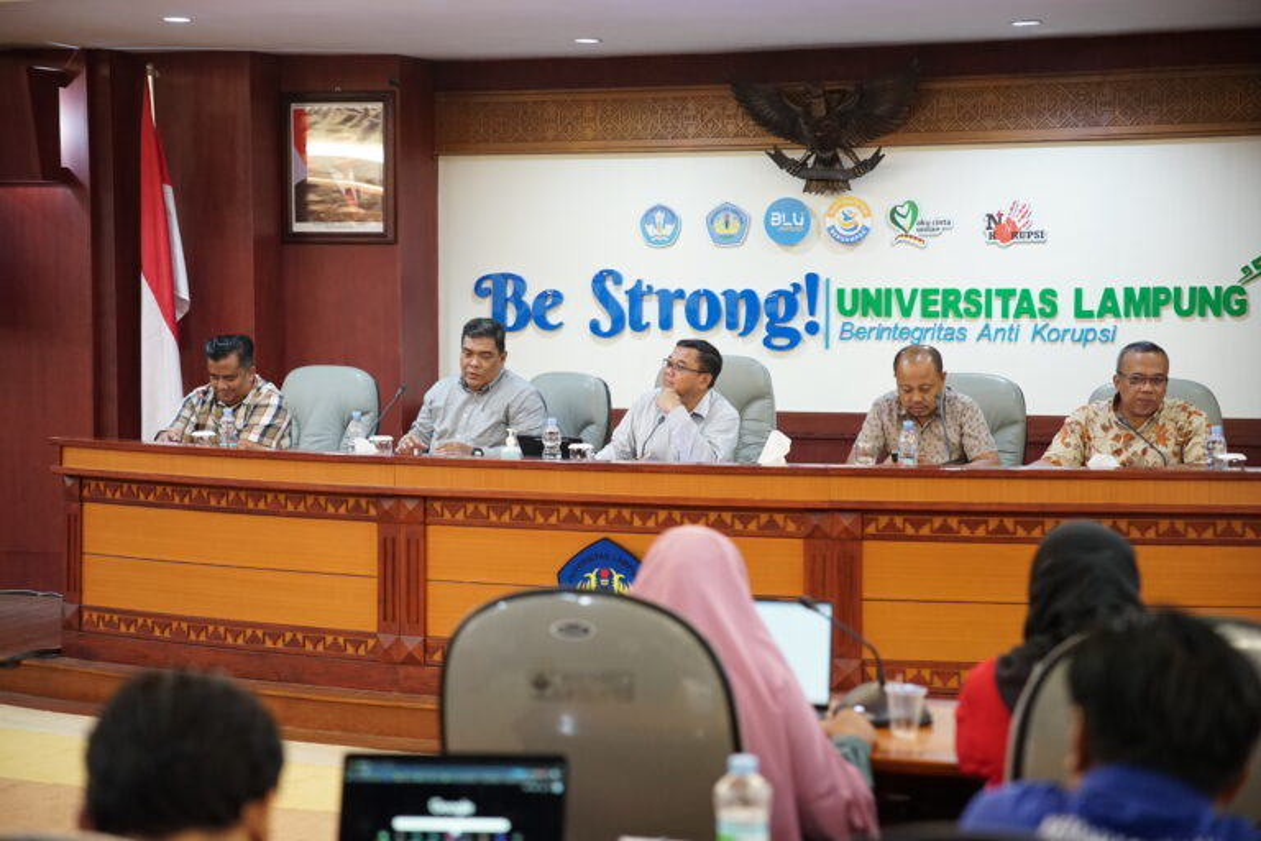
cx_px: 630
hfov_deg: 28.8
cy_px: 420
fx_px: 2452
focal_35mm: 70
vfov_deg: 19.5
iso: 2500
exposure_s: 1/100
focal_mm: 70
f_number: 2.8
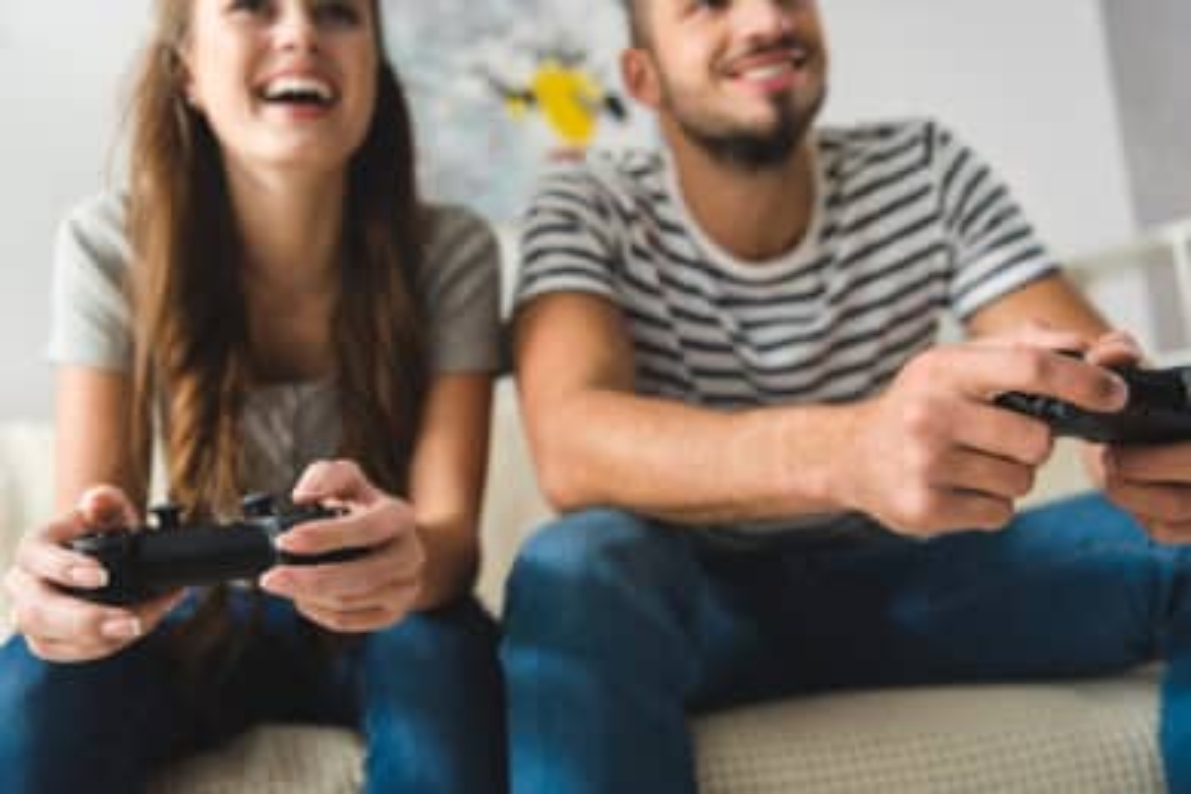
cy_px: 397
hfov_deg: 55.8
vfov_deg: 38.9
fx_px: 1125
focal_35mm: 34
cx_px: 596
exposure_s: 1/160
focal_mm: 34
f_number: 3.2
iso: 250
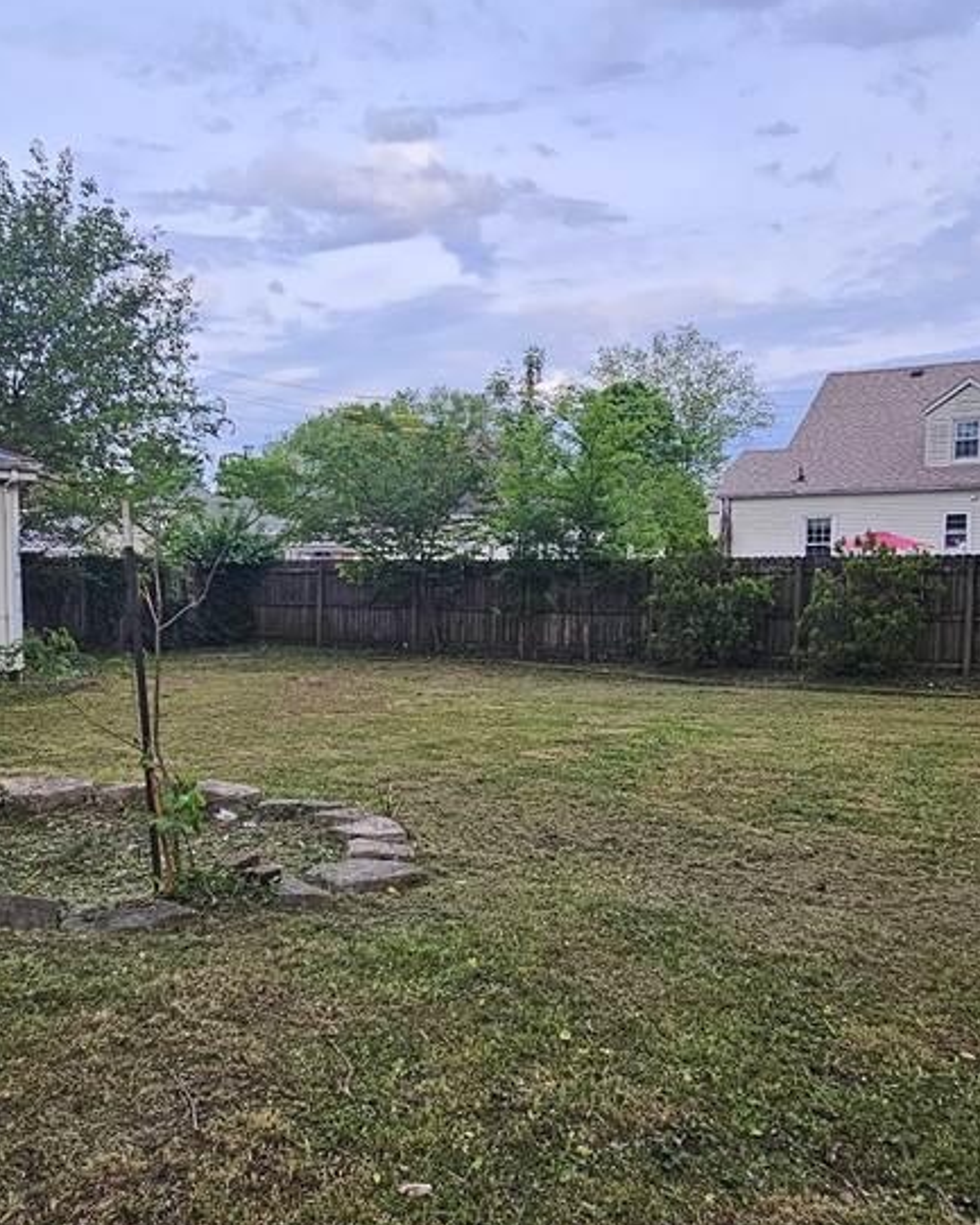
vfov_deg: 58.6
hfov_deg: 48.3
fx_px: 1087
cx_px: 410
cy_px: 677
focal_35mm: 30
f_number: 2.2
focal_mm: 2.2
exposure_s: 1/260
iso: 64
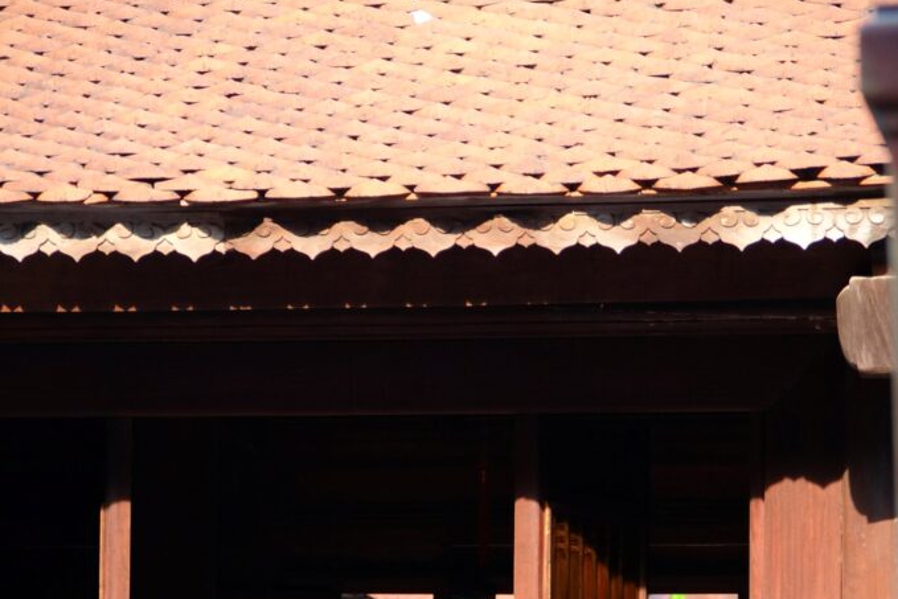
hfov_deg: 11.4
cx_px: 450
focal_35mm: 181
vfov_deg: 7.6
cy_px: 483
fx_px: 4516
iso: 800
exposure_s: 1/400
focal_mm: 80
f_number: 4
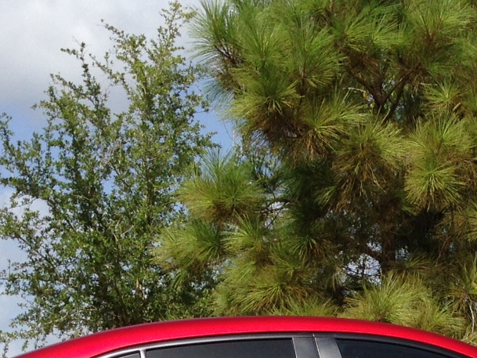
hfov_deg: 17.4
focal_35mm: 111
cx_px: 461
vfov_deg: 12.7
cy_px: 523
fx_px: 1530
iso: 50
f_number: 2.4
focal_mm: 4.12
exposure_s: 1/1938
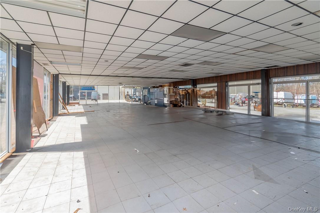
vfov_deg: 77.3
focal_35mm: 15
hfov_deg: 100.4
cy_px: 106
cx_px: 160
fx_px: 133
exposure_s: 1/125
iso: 100
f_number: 5.6
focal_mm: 10
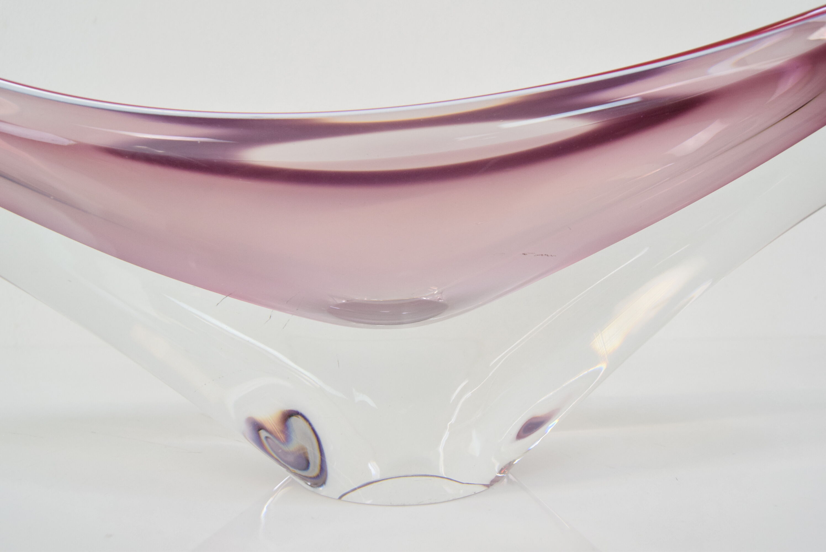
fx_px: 689
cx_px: 413
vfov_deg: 43.7
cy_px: 276
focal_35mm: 30
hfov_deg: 61.9
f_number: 7.1
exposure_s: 1/200
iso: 1600
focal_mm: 20
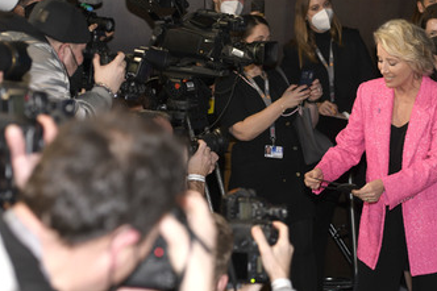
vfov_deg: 14.4
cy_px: 137
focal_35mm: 95
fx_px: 1153
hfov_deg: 21.4
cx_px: 277
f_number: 3.5
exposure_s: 1/400
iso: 640
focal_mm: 70
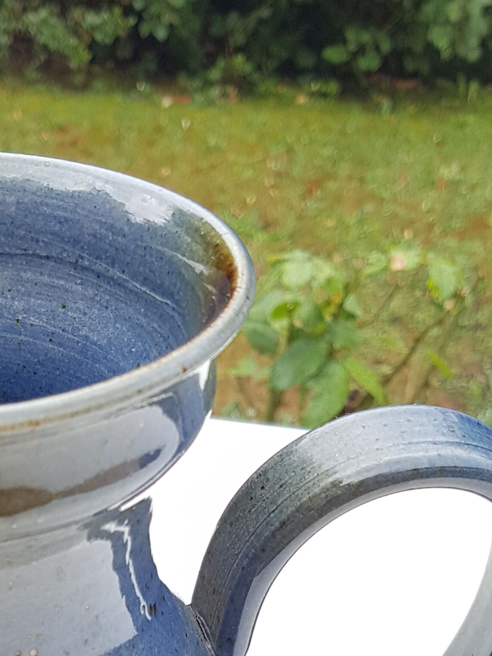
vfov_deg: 26.2
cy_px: 699
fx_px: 1308
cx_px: 48
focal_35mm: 69
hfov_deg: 20.9
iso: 50
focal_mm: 4.2
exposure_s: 1/438
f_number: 1.7
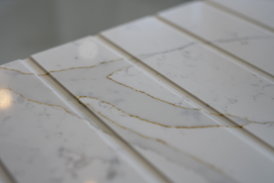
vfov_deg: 27.0
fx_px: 381
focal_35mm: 50
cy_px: 92
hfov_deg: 39.6
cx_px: 137
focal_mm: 50
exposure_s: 1/160
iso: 200
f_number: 2.5
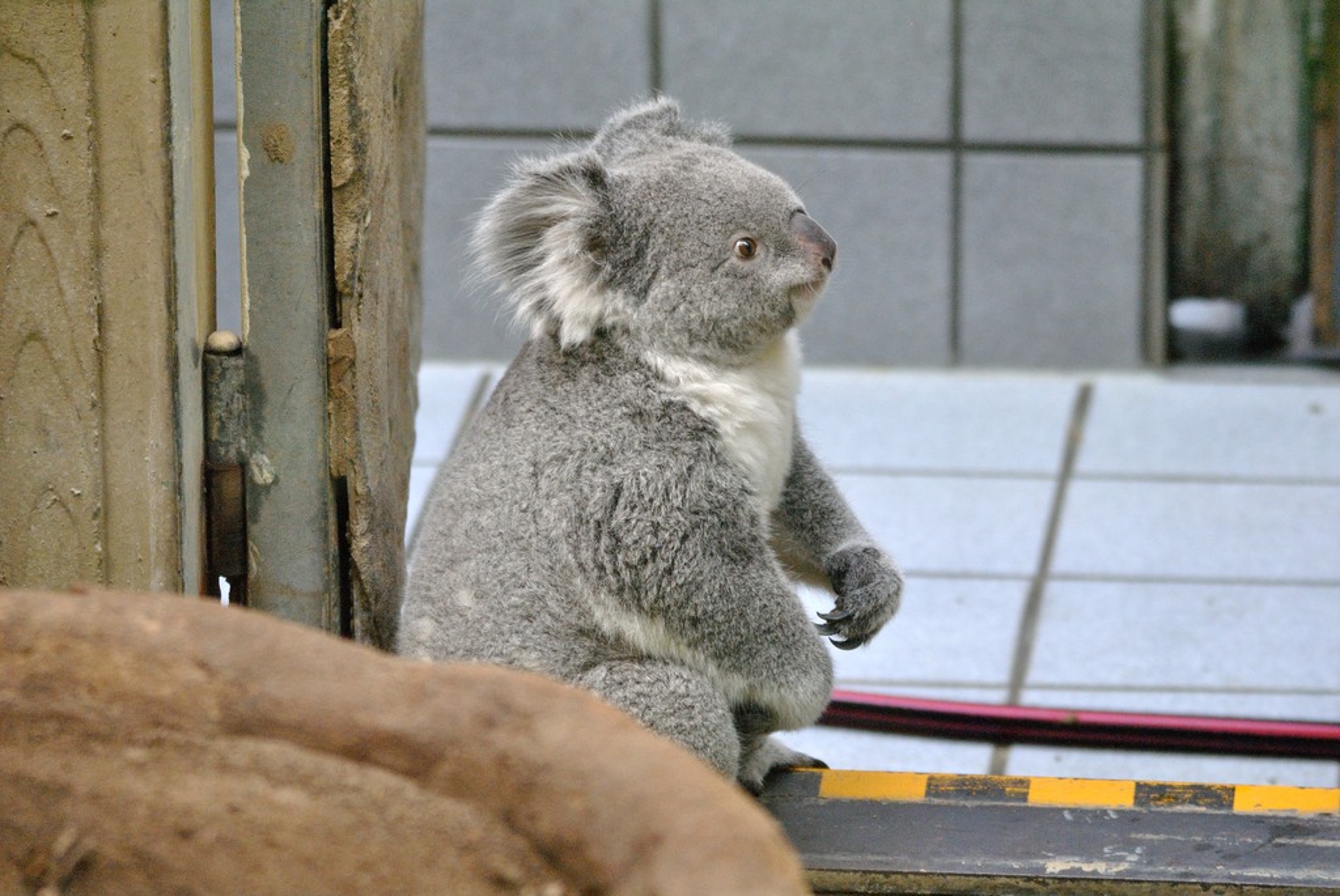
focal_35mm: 225
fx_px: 8383
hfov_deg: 9.1
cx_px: 670
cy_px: 448
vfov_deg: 6.1
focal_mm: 150
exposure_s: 1/50
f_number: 5
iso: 1600
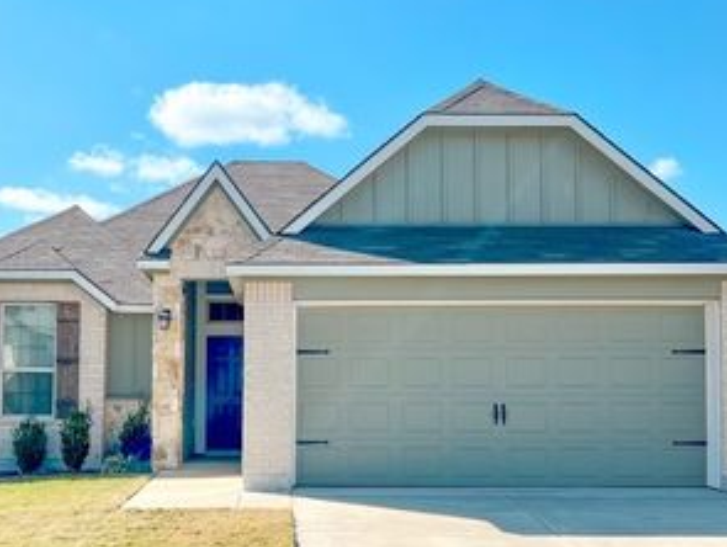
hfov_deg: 42.7
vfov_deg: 32.8
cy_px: 349
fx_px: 925
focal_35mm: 44
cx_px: 293
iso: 50
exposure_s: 1/4400
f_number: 1.5
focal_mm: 5.7
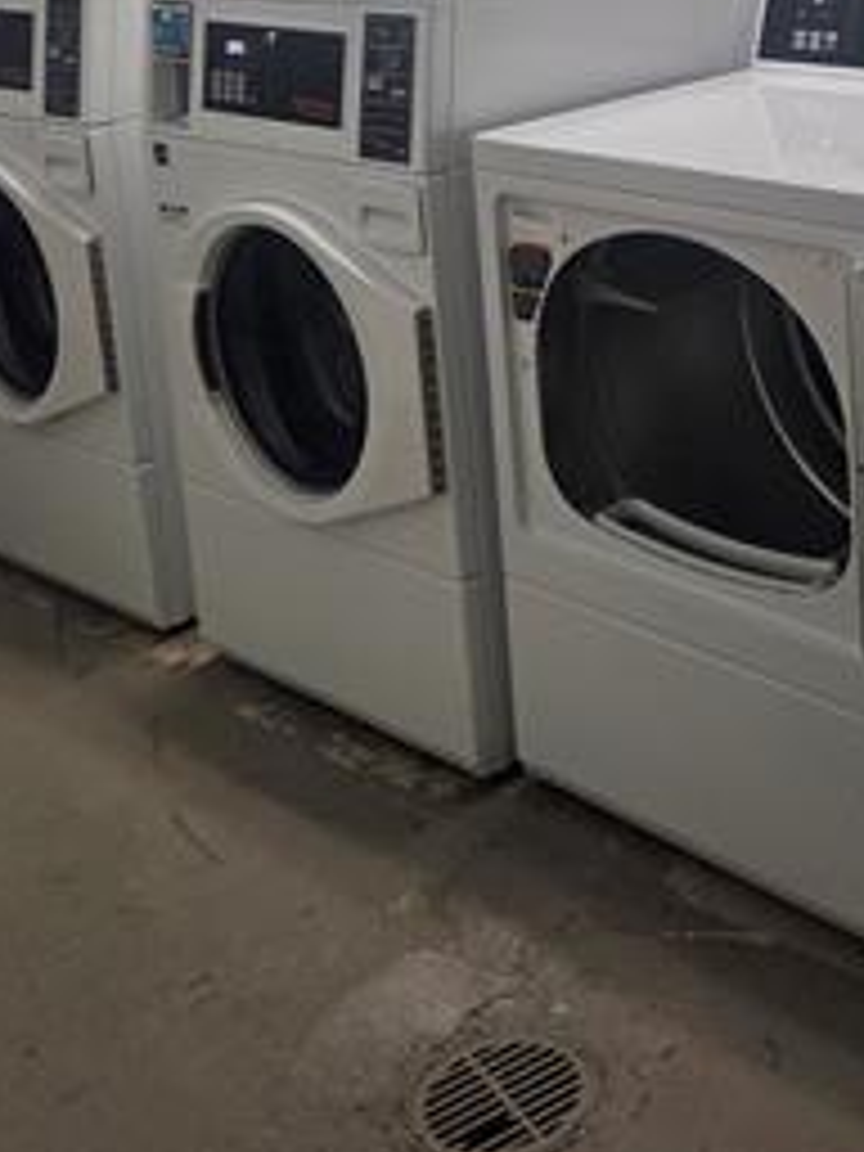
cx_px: 698
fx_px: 1797
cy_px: 122
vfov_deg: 33.7
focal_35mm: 54
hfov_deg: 26.5
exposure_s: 1/120
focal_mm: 5.4
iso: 250
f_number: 1.8
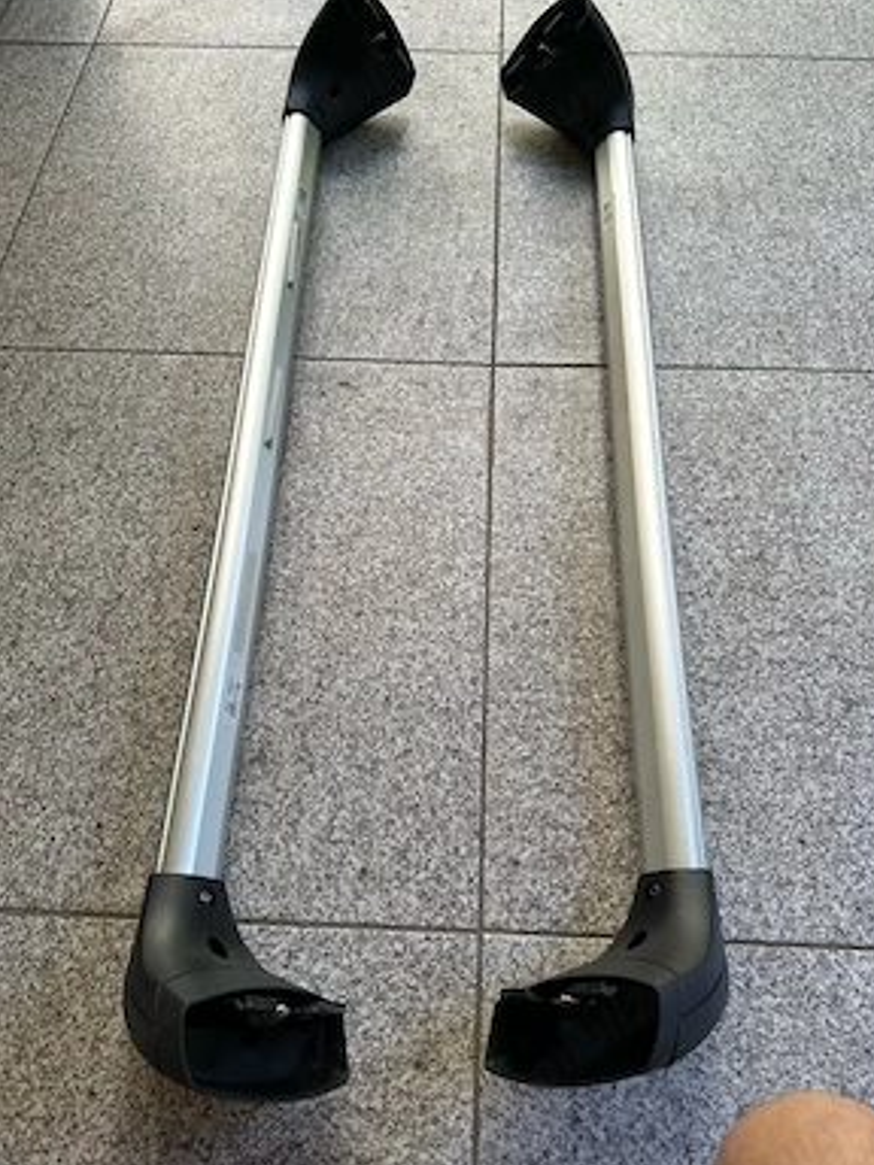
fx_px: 842
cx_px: 452
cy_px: 579
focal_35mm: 25
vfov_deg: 69.4
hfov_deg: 54.9
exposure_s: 1/121
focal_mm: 6.86
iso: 80
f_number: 1.78
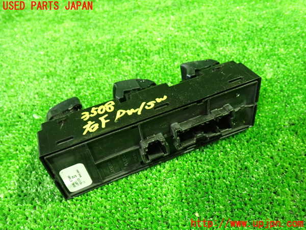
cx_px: 153
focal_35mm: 30
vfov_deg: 46.8
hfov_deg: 60.0
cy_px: 115
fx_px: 265
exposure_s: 1/15
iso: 800
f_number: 2.3
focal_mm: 5.4
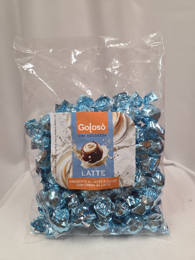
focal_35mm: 23
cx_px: 98
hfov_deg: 58.9
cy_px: 130
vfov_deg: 73.9
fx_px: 173
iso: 400
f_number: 1.7
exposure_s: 1/101
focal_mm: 6.3
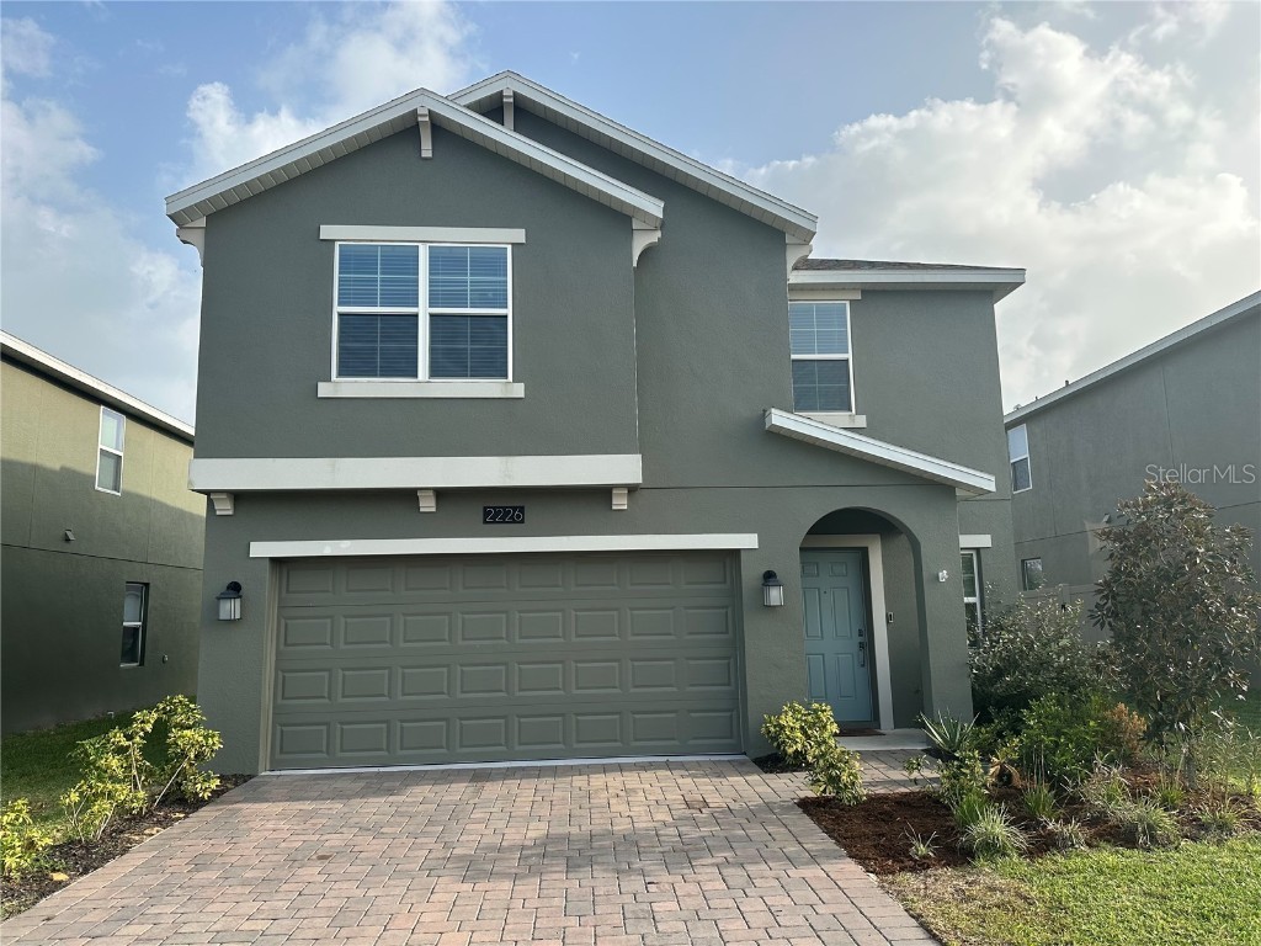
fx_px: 874
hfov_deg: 71.6
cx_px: 630
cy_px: 473
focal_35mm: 24
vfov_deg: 56.8
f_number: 1.78
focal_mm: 6.86
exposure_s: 1/2732
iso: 80
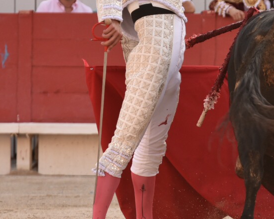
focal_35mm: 525
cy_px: 65
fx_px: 4257
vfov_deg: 2.9
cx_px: 220
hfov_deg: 3.7
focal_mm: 190
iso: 500
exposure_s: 1/640
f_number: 5.6
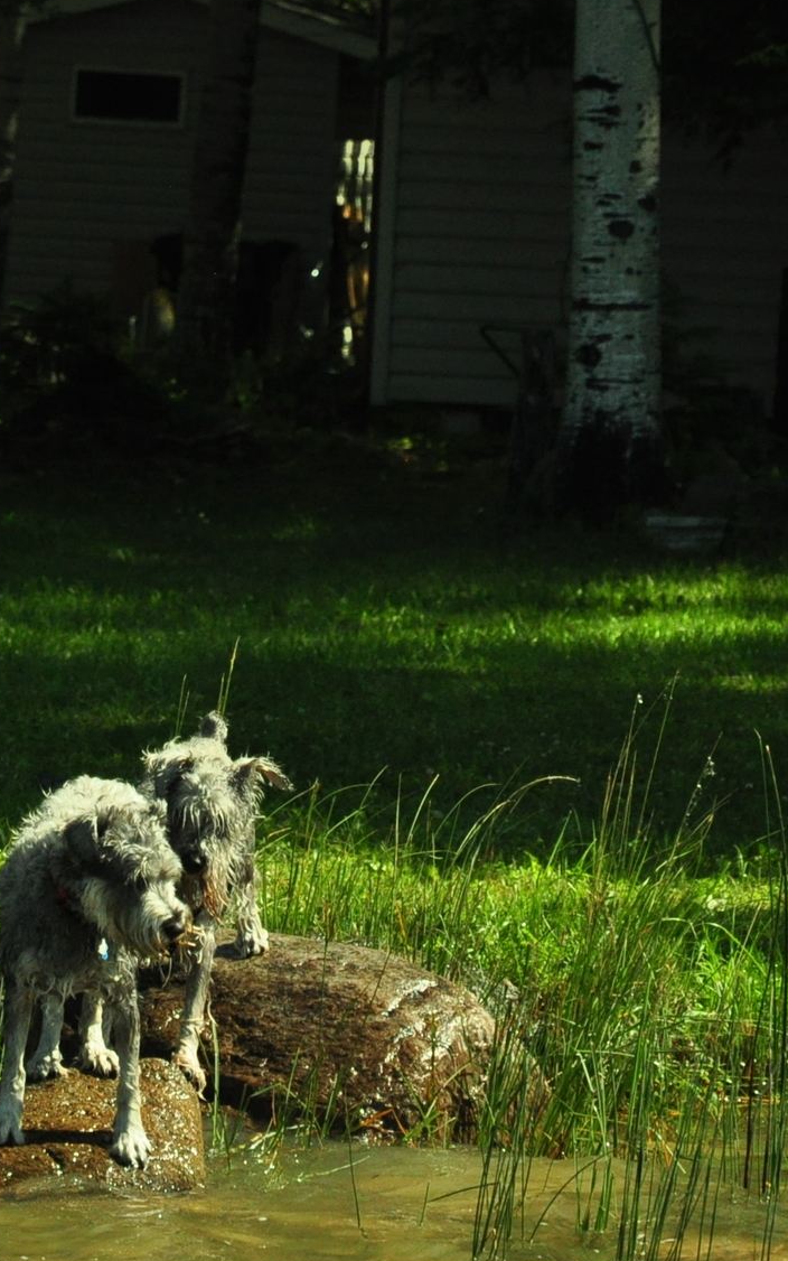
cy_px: 519
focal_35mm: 288
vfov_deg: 7.3
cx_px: 111
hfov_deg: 4.6
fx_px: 9898
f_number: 5.6
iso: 800
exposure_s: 1/4000
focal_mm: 85
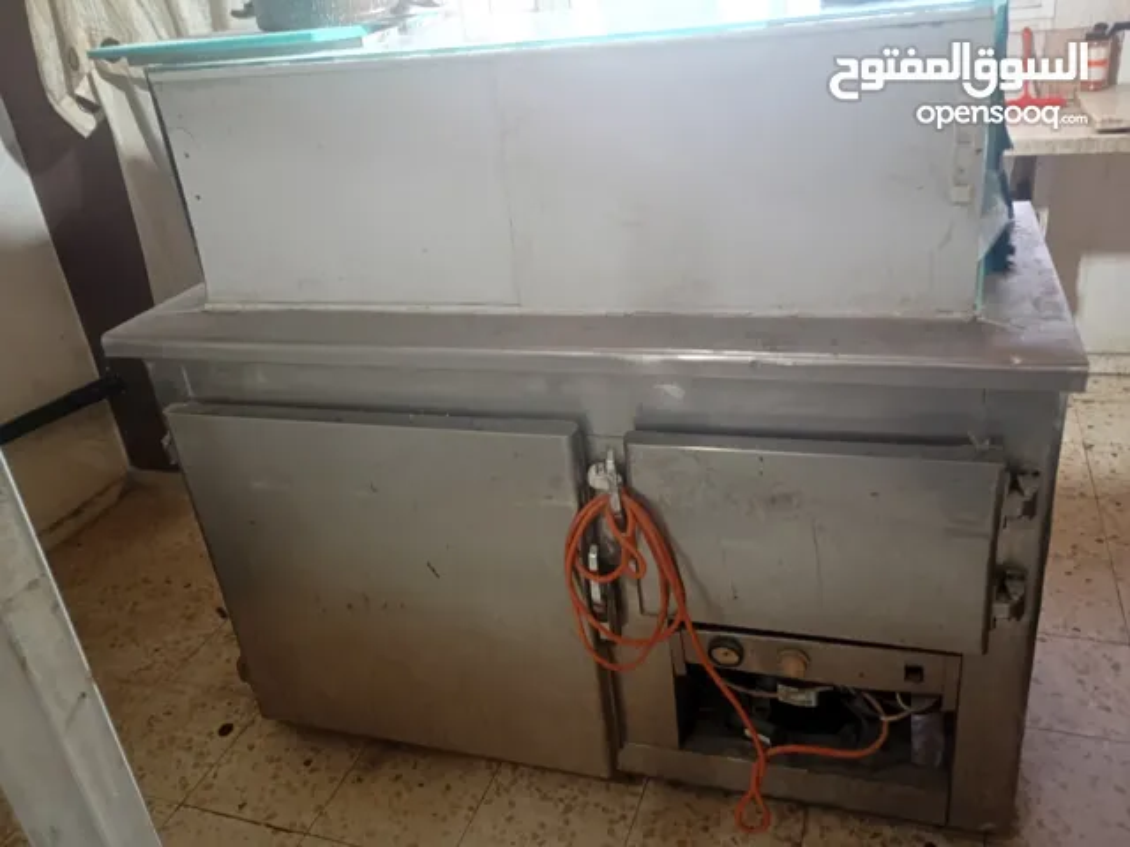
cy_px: 424
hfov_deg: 63.4
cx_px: 565
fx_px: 914
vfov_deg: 49.7
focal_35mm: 28
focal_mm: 4.27
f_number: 1.8
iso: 1264
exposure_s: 1/20
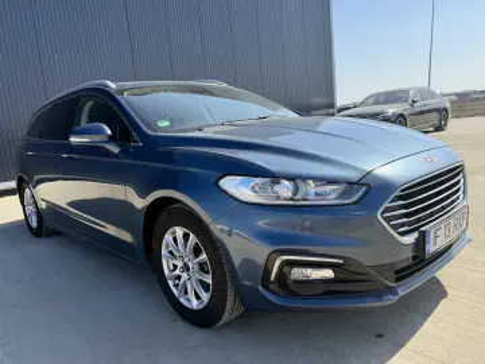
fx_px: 336
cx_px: 242
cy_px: 182
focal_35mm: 24
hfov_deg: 71.6
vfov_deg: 56.8
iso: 100
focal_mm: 6.76
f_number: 1.78
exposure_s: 1/3759
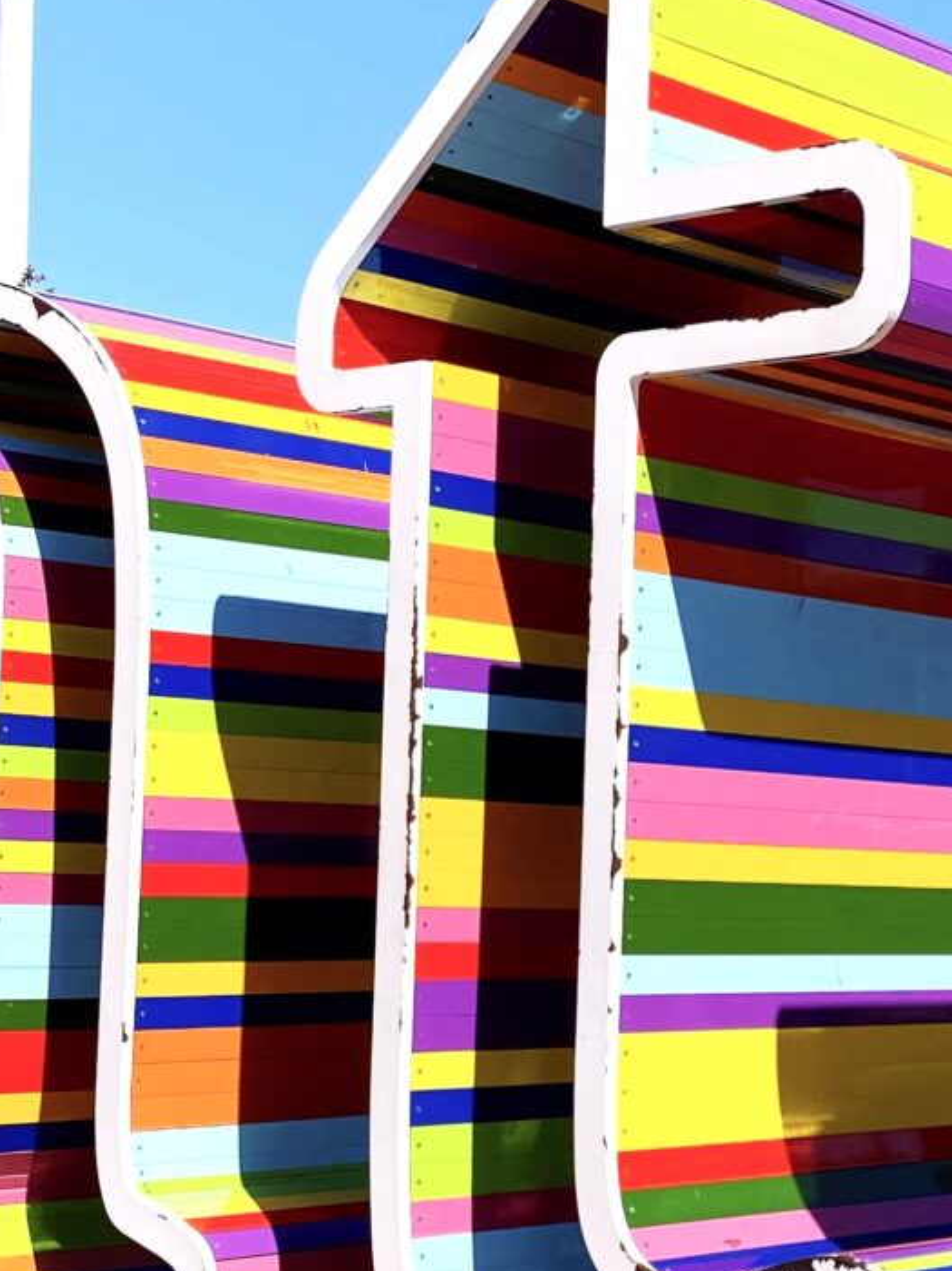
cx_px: 1043
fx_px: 2789
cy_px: 787
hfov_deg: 18.6
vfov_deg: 25.6
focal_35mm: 76
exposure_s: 1/3401
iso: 32
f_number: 1.8
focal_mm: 4.25
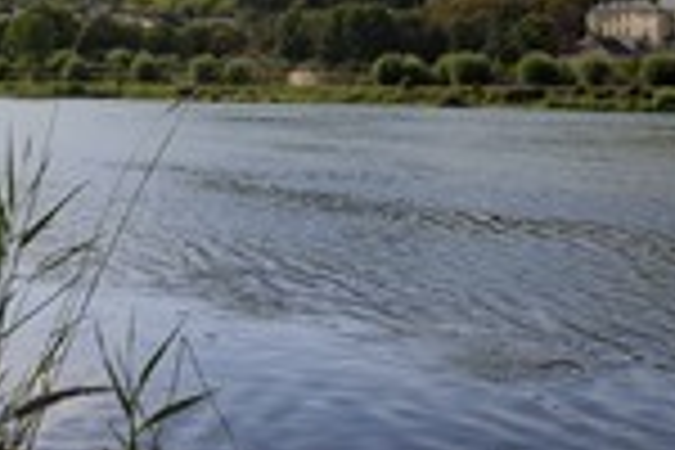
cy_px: 104
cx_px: 243
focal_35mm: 67
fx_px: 1256
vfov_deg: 20.1
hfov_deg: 29.9
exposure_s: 1/160
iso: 200
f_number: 14
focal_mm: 24
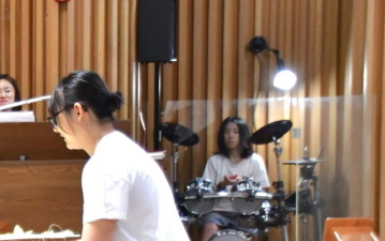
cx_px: -86
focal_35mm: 199
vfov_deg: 6.6
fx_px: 2090
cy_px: 294
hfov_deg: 10.3
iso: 2000
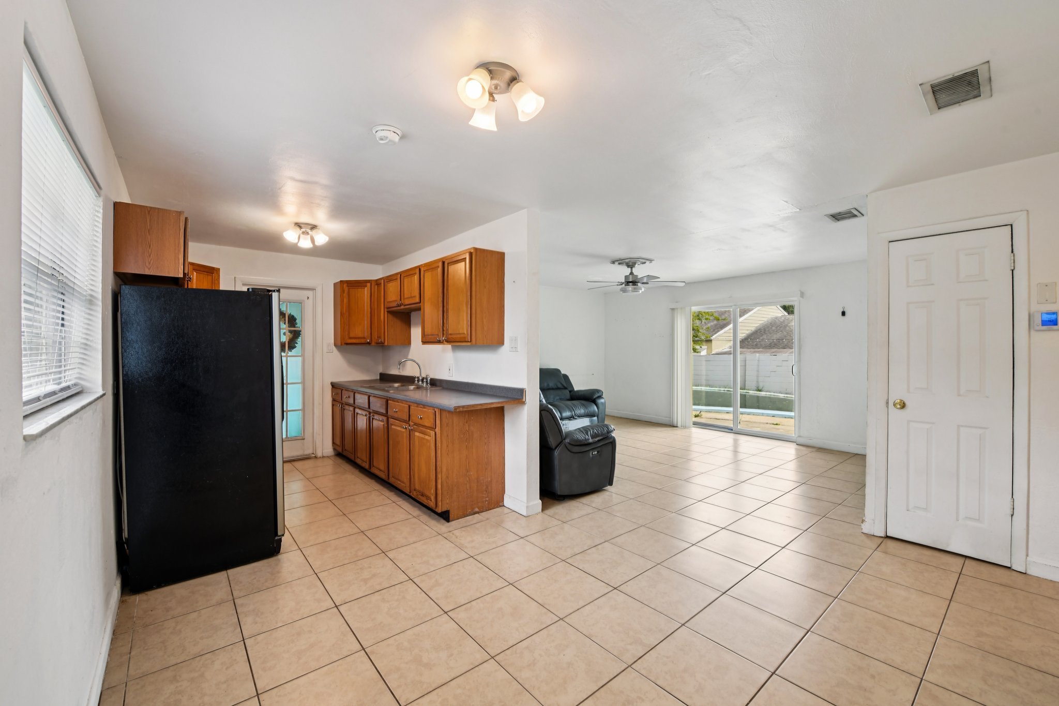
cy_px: 353
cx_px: 530
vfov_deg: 81.2
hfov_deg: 104.3
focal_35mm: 14
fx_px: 412
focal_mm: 14
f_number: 8
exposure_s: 1/15
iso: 400
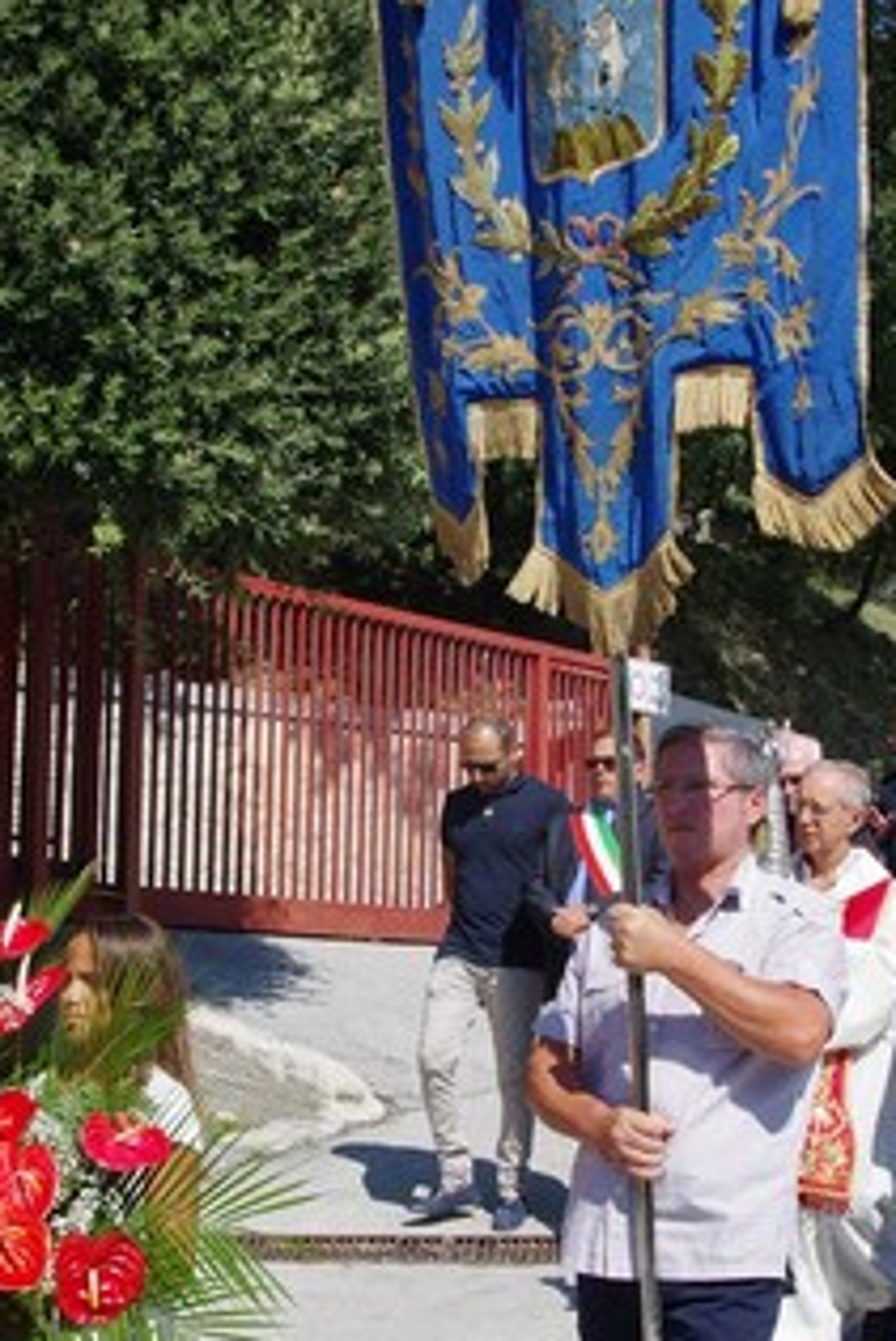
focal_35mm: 64
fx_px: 2387
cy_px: 794
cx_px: 442
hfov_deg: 21.3
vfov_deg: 31.3
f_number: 8
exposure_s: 1/320
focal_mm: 18
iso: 200
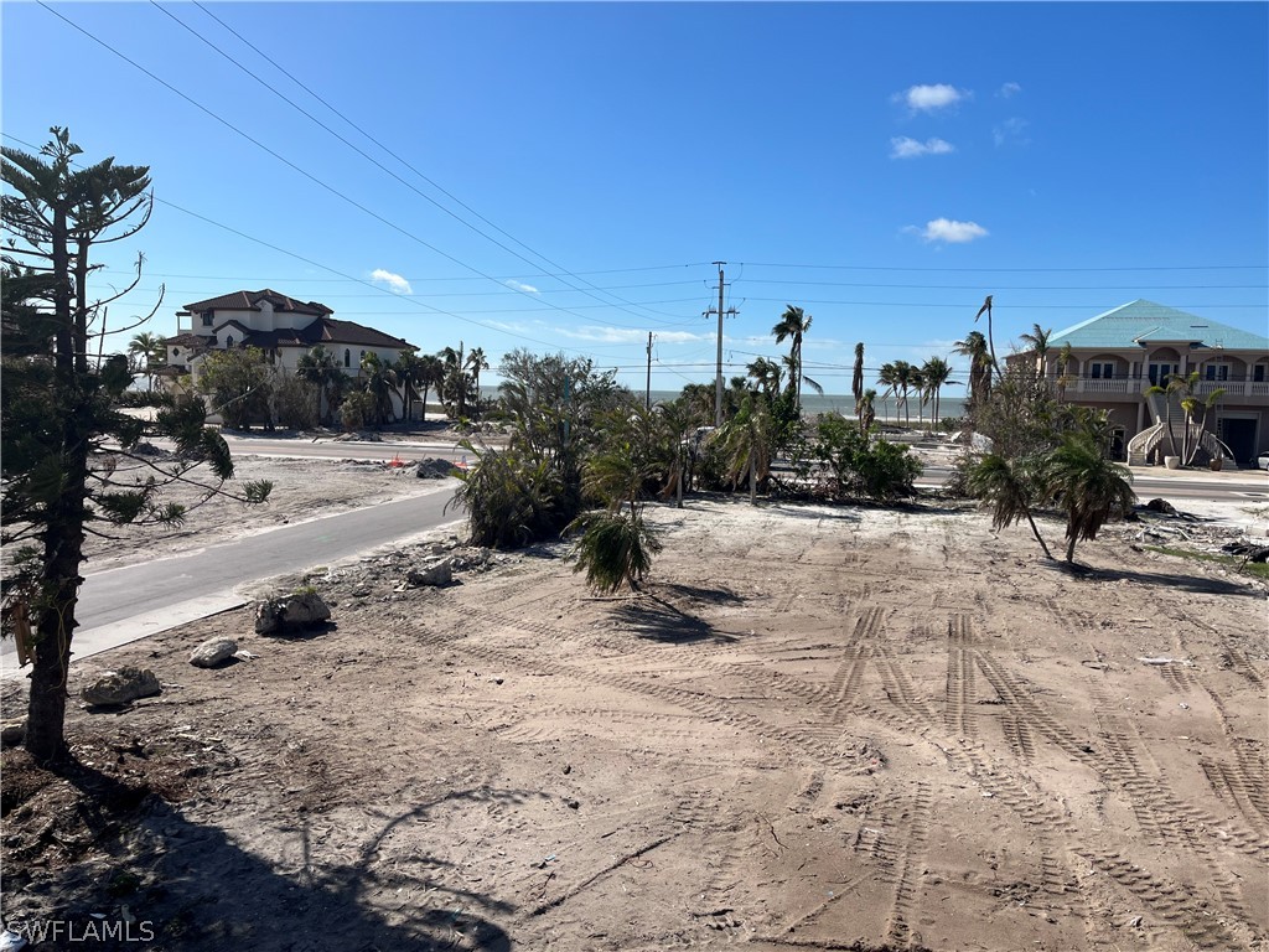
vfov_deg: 53.1
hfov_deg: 67.3
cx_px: 634
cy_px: 476
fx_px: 953
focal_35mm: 26
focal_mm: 5.1
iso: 50
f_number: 1.6
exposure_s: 1/6494
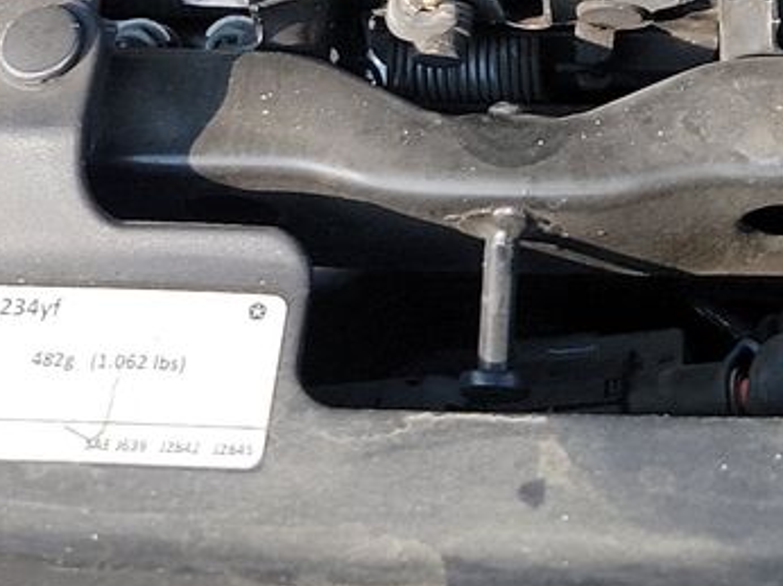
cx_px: 532
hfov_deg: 17.7
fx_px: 2509
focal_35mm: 111
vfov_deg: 11.4
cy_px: -760
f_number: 1.8
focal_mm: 6.7
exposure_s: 1/187
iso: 50
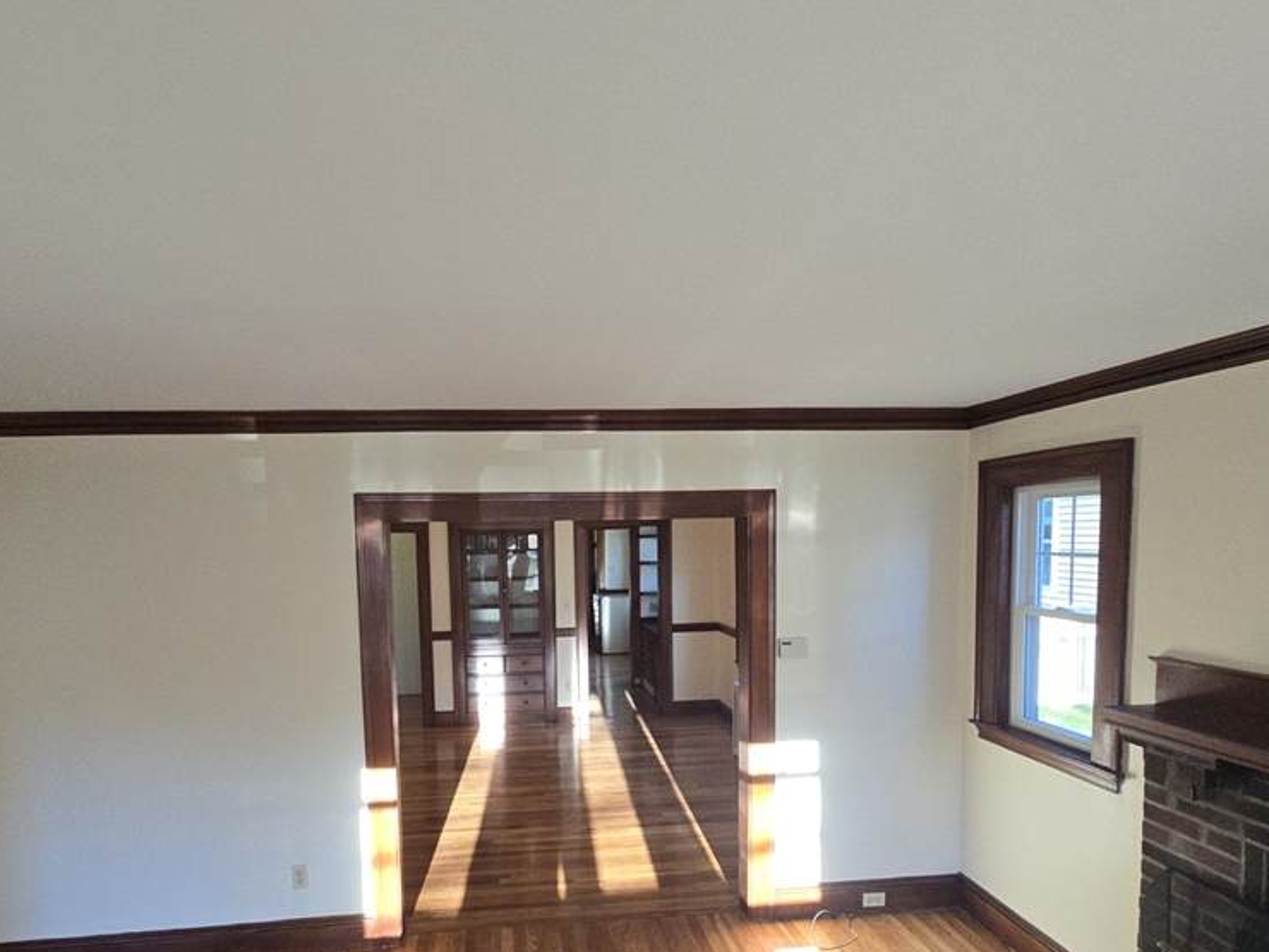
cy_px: 604
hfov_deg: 87.5
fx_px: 660
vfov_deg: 70.3
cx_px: 569
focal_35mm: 18
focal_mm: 2.2
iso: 125
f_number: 2.2
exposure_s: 1/100
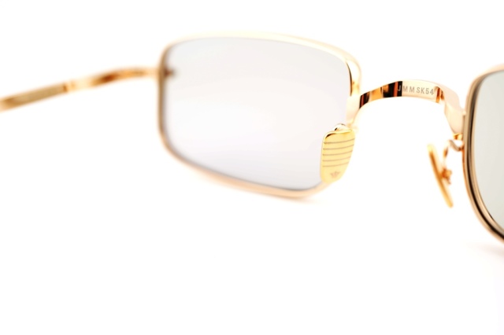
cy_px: 168
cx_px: 252
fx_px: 700
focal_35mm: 50
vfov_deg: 27.0
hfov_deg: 39.6
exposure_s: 1/80
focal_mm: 50
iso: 100
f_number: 3.5
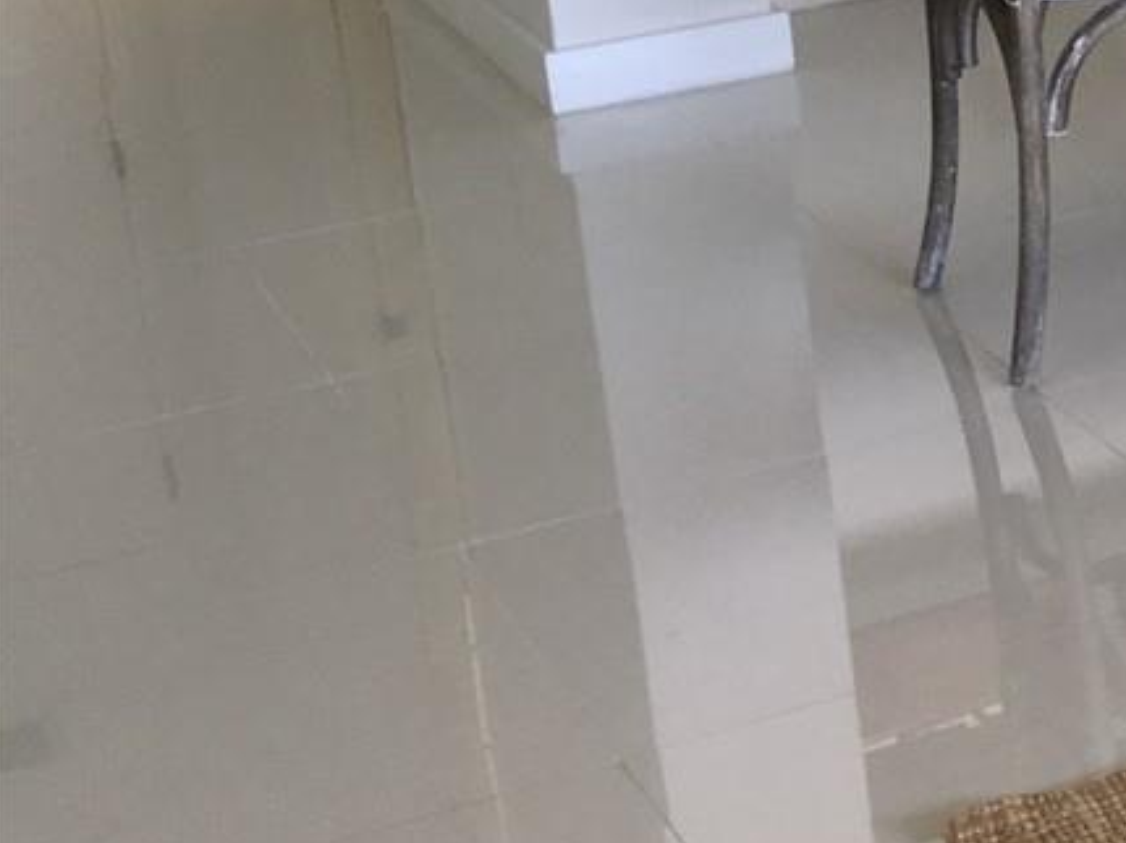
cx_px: 2090
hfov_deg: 15.4
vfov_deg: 13.4
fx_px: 3511
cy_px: -68
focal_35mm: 108
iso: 25
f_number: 2.2
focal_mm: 4.15
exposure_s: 1/30
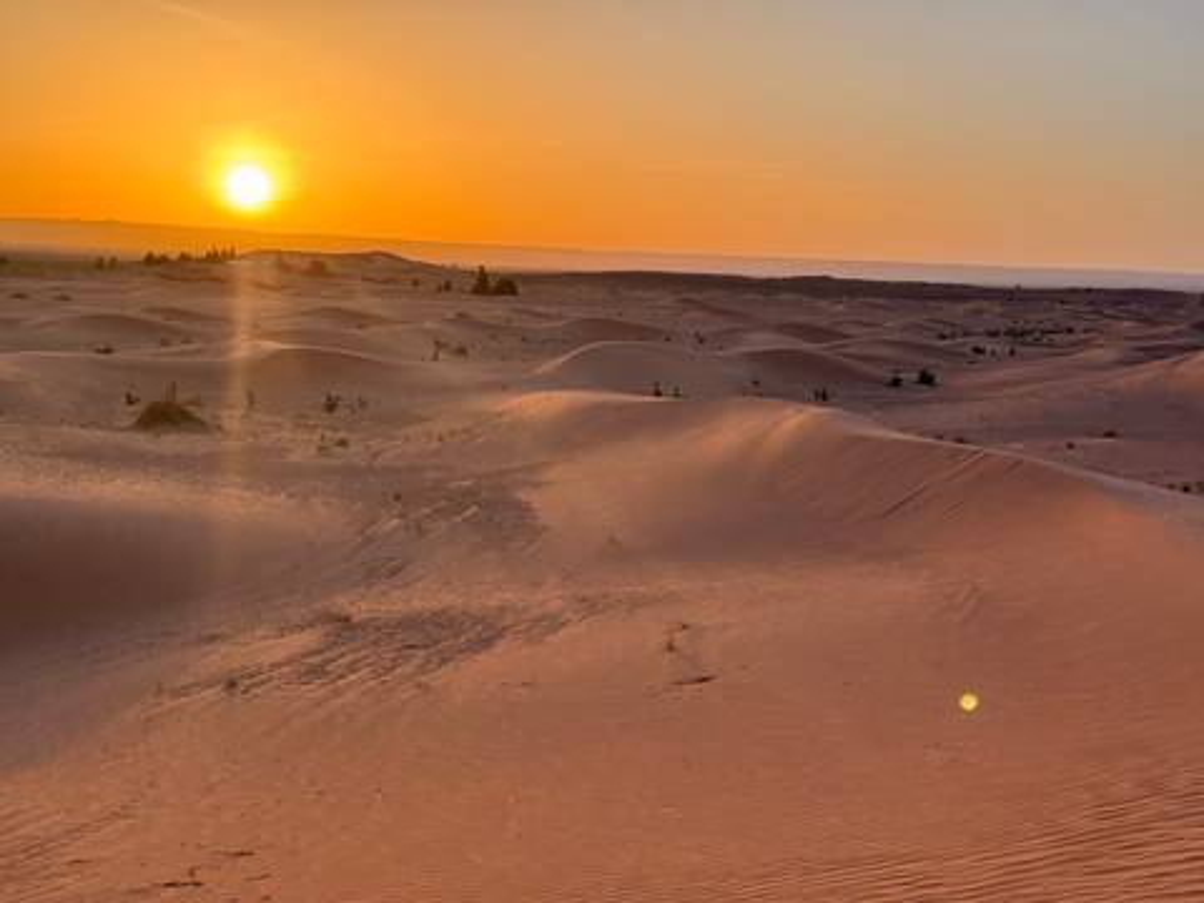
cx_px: 602
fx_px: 1670
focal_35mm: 48
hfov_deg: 39.7
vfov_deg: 30.3
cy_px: 452
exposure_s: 1/2033
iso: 80
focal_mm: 6.76
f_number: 1.78
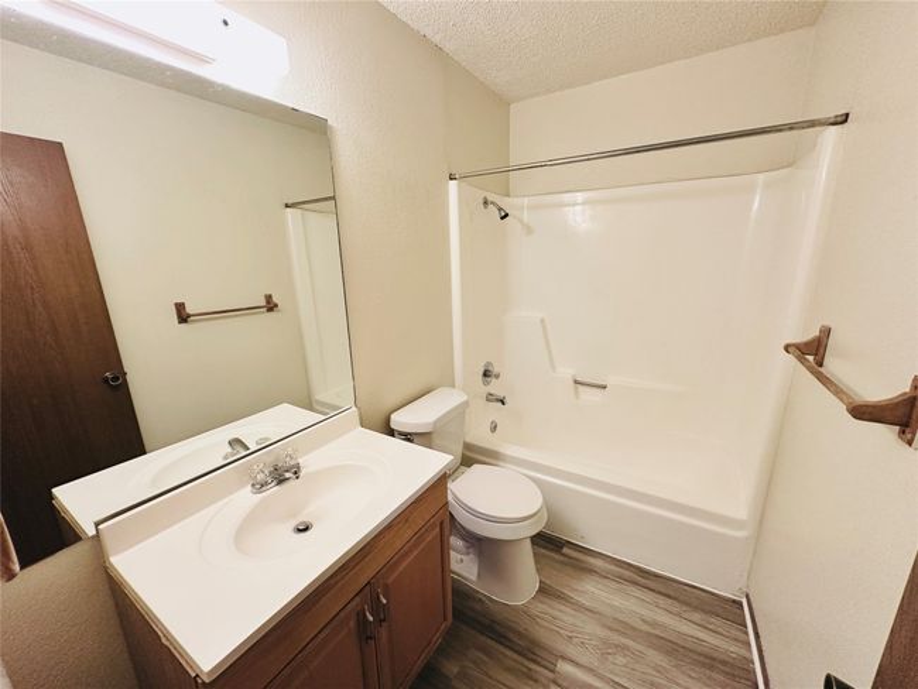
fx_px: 371
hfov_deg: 102.0
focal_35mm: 14
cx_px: 459
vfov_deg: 85.7
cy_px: 344
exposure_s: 1/120
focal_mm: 2.22
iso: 200
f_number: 2.2
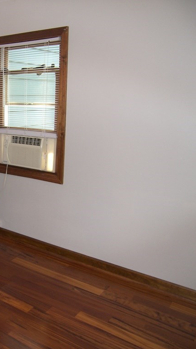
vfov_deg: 56.6
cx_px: -5
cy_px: 175
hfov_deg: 31.0
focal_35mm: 35
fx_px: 324
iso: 100
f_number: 2.8
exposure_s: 1/30
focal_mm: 5
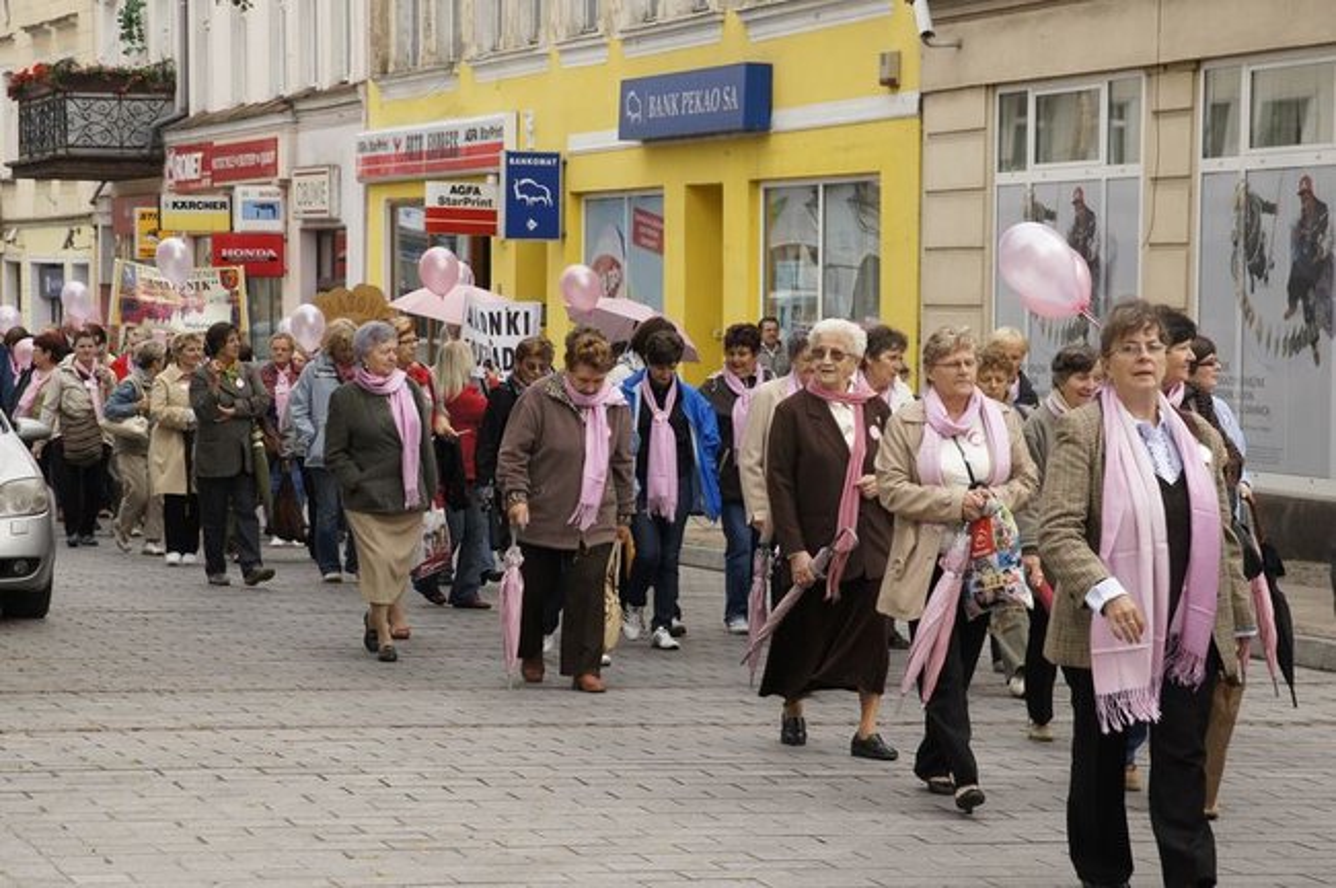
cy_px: 444
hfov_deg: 19.5
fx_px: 3893
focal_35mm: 105
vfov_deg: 13.0
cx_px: 668
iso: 400
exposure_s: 1/400
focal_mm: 70
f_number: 7.1
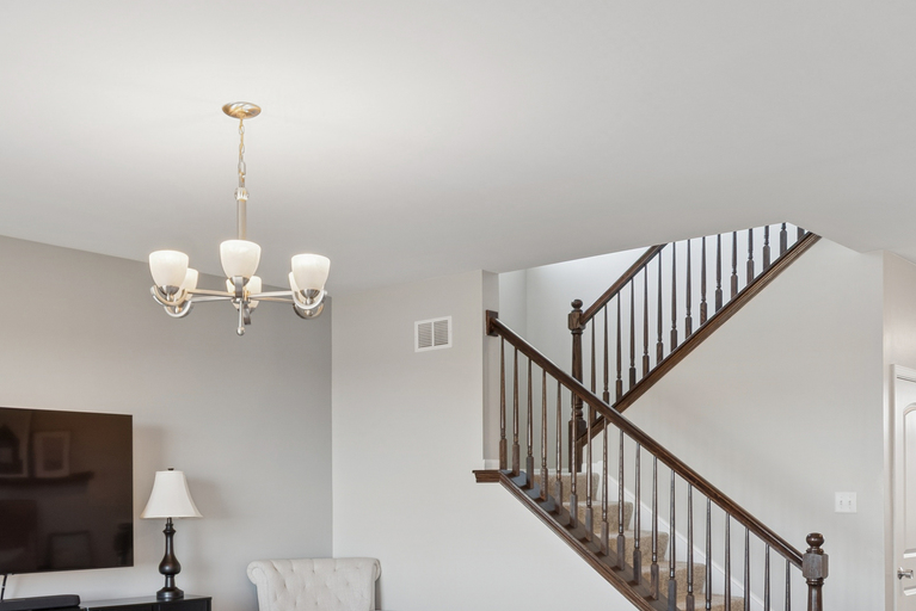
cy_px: 532
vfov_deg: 33.5
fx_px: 967
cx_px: 296
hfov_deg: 49.7
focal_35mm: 38
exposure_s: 1/10
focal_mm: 12
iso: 250
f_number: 8
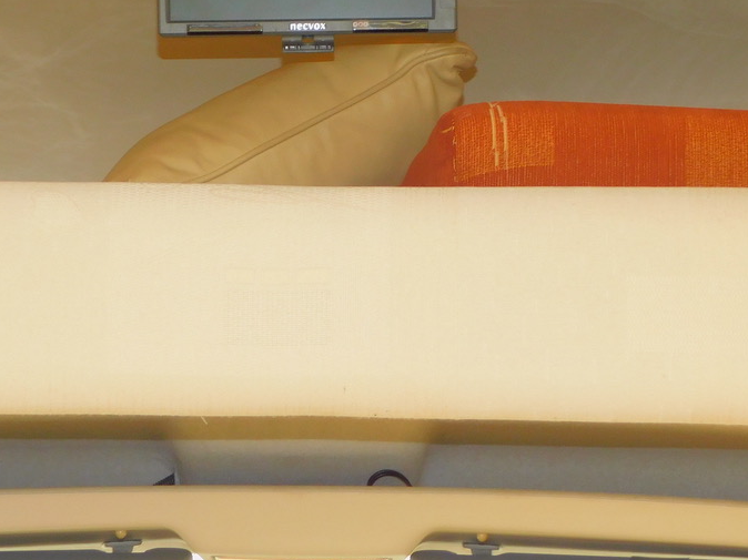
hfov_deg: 13.0
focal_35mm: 152
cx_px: 334
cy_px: 60
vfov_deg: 9.7
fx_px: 3283
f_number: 4.4
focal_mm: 14.2
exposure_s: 1/60
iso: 200
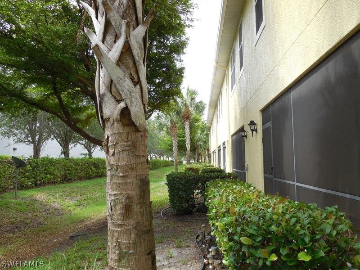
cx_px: 180
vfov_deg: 46.8
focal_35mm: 30
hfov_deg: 60.0
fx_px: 312
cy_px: 135
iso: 125
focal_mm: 5.3
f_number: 3.2
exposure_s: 1/400
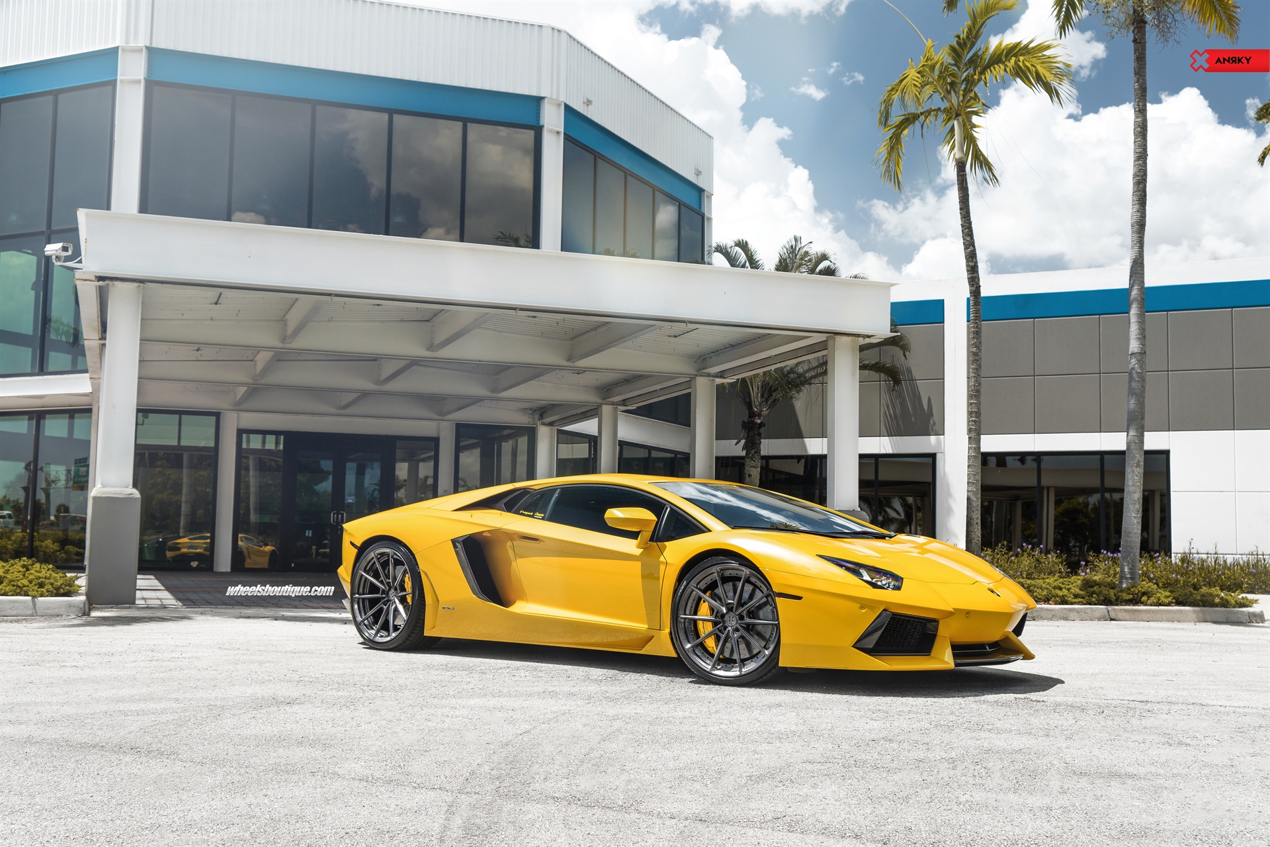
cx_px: 635
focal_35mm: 38
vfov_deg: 35.1
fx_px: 1340
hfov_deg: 50.7
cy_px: 424
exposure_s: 1/250
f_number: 7.1
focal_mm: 38
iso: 200
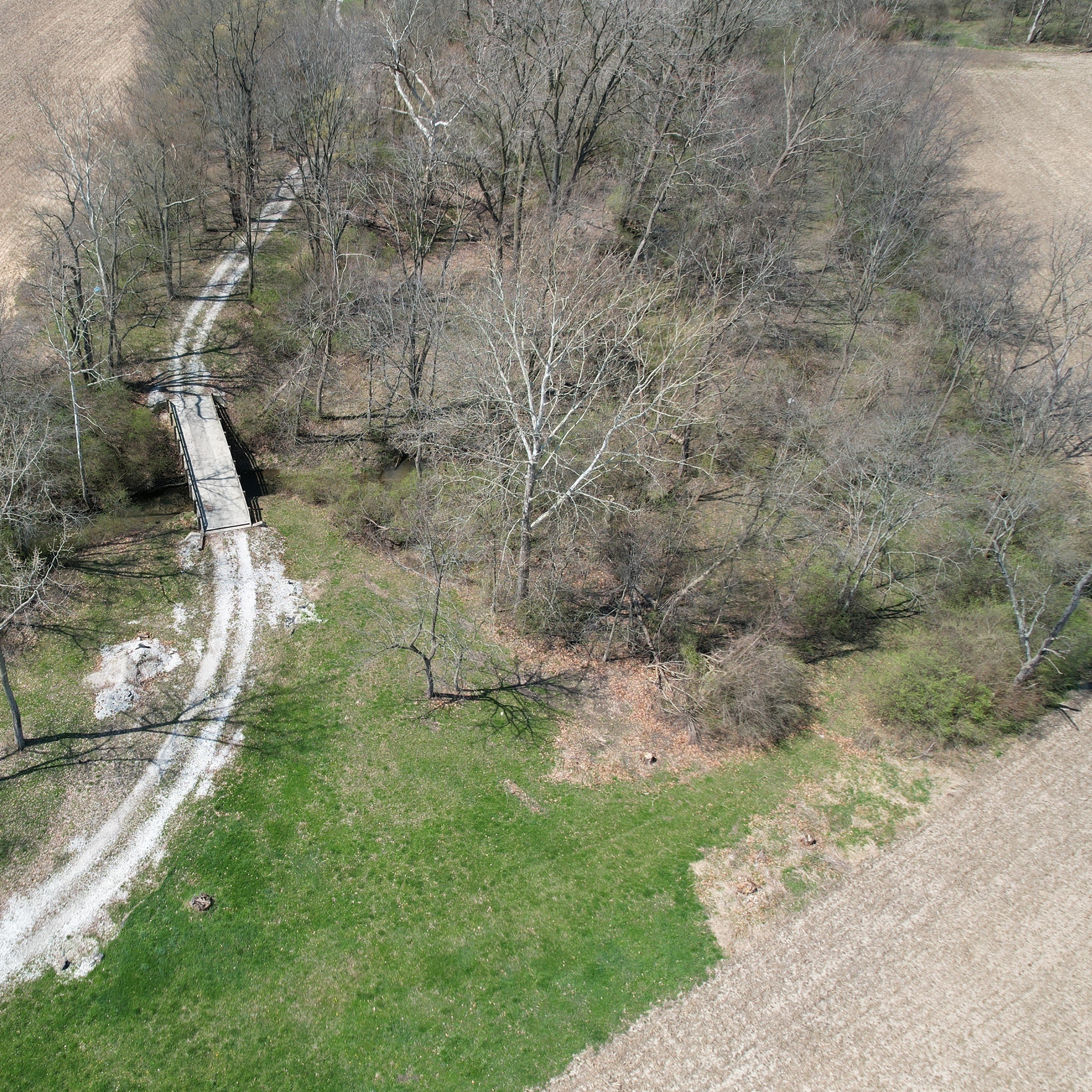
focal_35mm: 29
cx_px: 289
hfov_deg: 53.4
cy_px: 563
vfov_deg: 55.6
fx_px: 1035
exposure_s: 1/1250
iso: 100
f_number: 2.8
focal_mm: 8.38
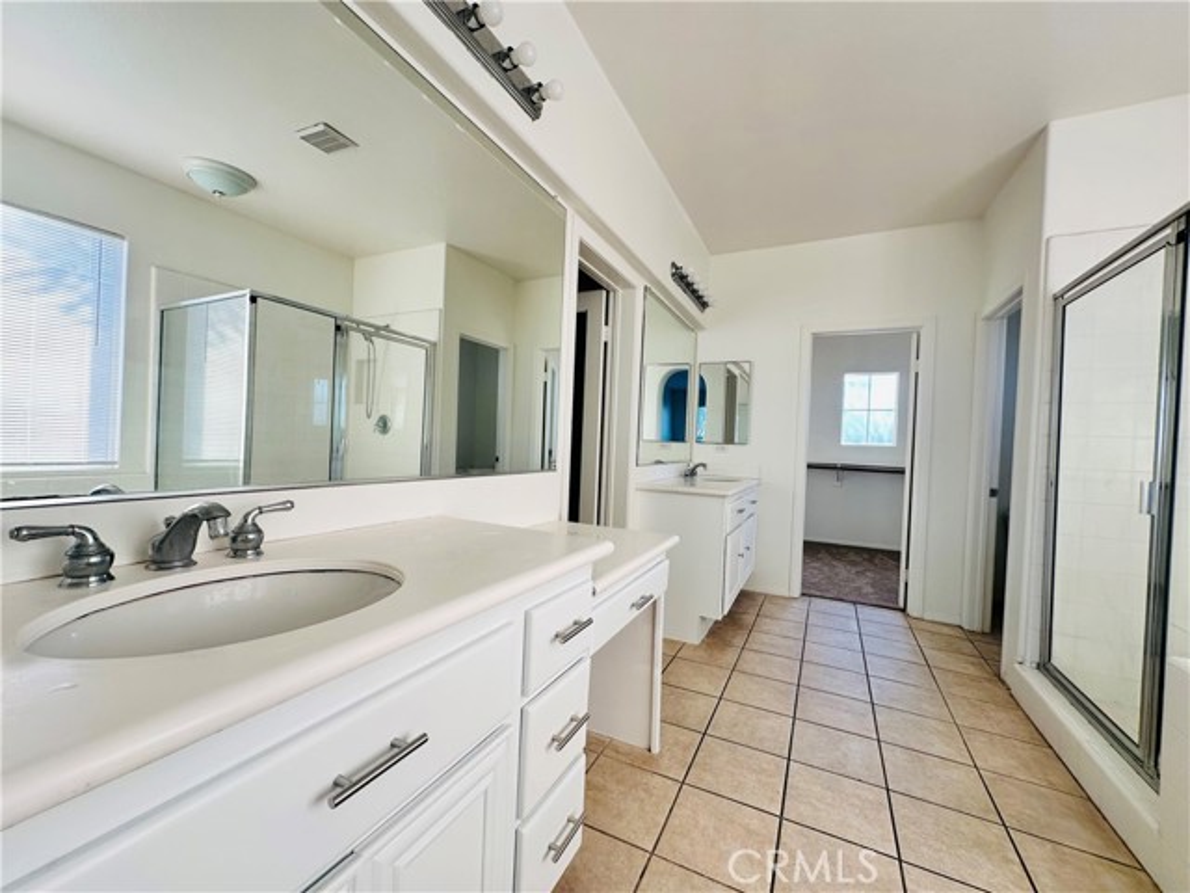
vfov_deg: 85.7
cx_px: 595
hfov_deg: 102.1
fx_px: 481
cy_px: 446
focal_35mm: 14
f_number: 2.2
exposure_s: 1/99
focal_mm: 2.22
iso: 64
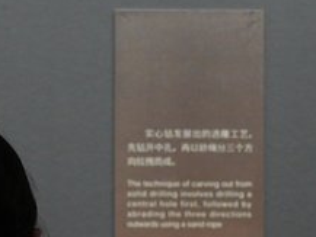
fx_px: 2457
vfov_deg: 5.4
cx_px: 74
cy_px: 501
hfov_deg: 7.4
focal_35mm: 269
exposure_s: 1/40
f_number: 3.5
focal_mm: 38
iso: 1250
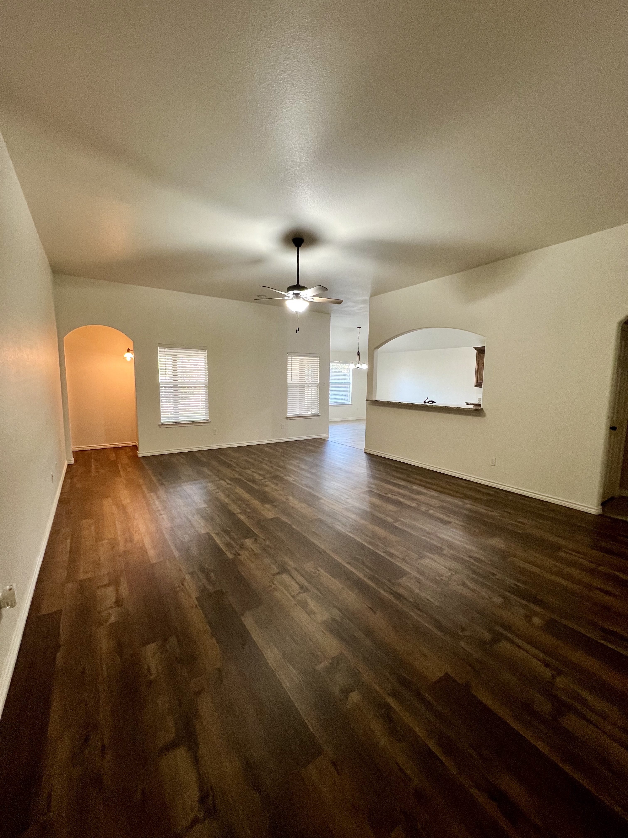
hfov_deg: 89.9
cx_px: 314
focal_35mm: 13
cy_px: 419
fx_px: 314
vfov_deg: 106.2
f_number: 1.8
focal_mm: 1.57
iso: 200
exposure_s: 1/60
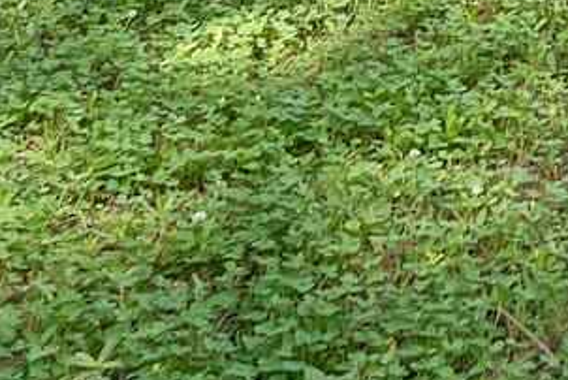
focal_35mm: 127
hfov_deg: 13.8
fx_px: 2006
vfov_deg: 8.7
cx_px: 1110
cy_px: -813
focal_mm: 16
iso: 320
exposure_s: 1/350
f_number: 5.6
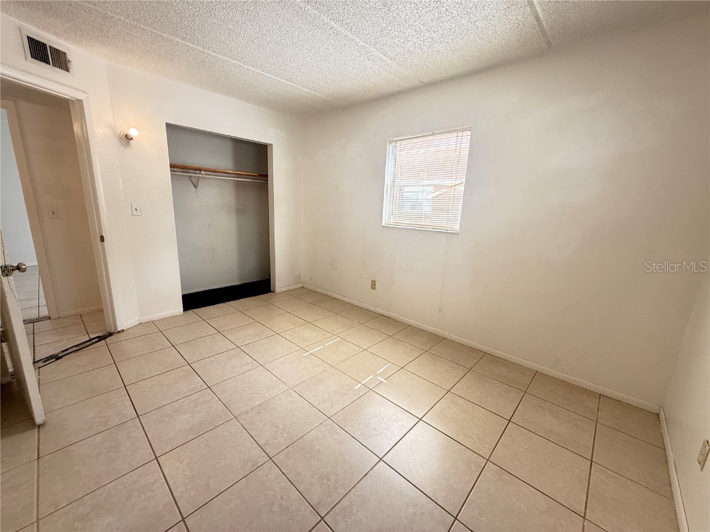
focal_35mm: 14
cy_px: 266
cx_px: 355
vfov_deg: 85.7
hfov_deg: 102.1
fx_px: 287
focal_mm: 2.22
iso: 125
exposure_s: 1/99
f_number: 2.2
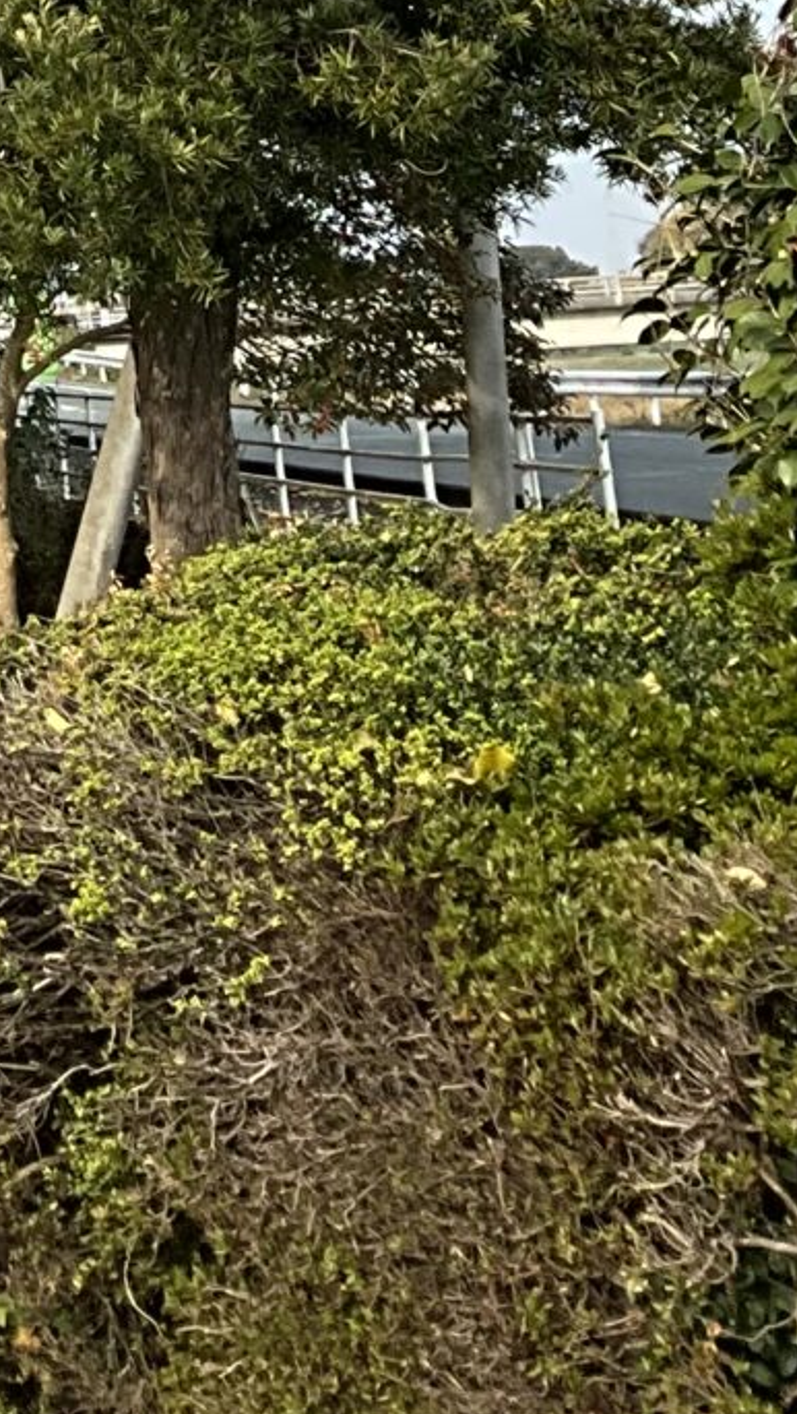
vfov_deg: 15.6
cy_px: -1135
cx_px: -983
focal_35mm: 118
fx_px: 4427
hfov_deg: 9.4
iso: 25
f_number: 1.8
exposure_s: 1/1076
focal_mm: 3
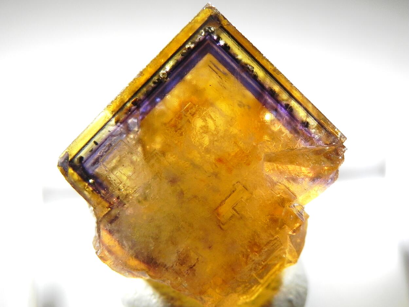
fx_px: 1004
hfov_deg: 23.0
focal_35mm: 85
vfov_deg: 17.4
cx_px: 204
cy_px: 154
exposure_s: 1/238
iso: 160
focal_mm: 15.1
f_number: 4
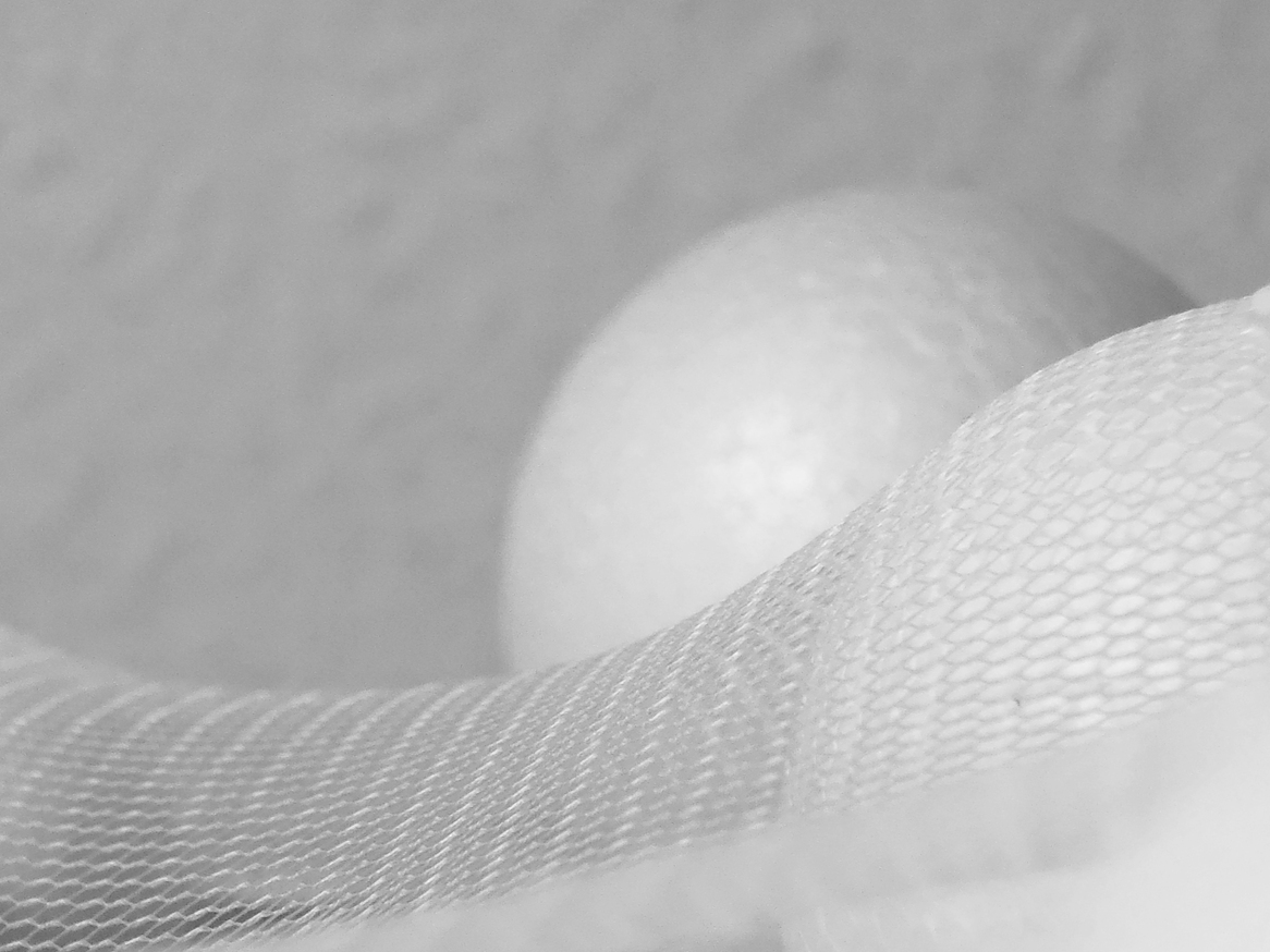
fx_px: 6419
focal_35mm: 175
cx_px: 473
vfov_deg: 8.5
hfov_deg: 11.3
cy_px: 524
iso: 200
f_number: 5.1
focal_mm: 18.2
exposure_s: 1/15
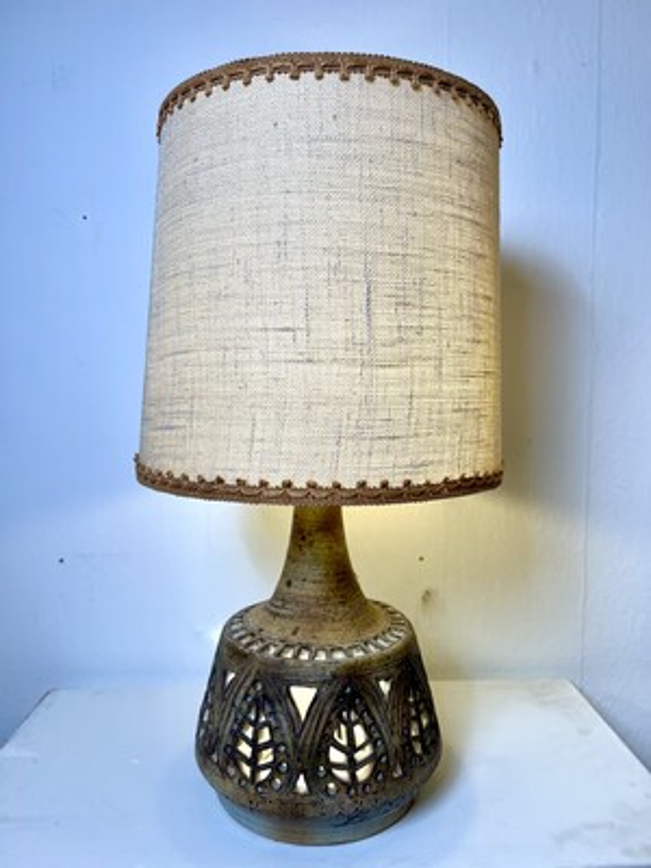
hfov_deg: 53.1
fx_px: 652
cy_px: 434
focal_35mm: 26
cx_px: 326
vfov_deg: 67.3
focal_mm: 5.7
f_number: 1.5
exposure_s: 1/148
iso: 32
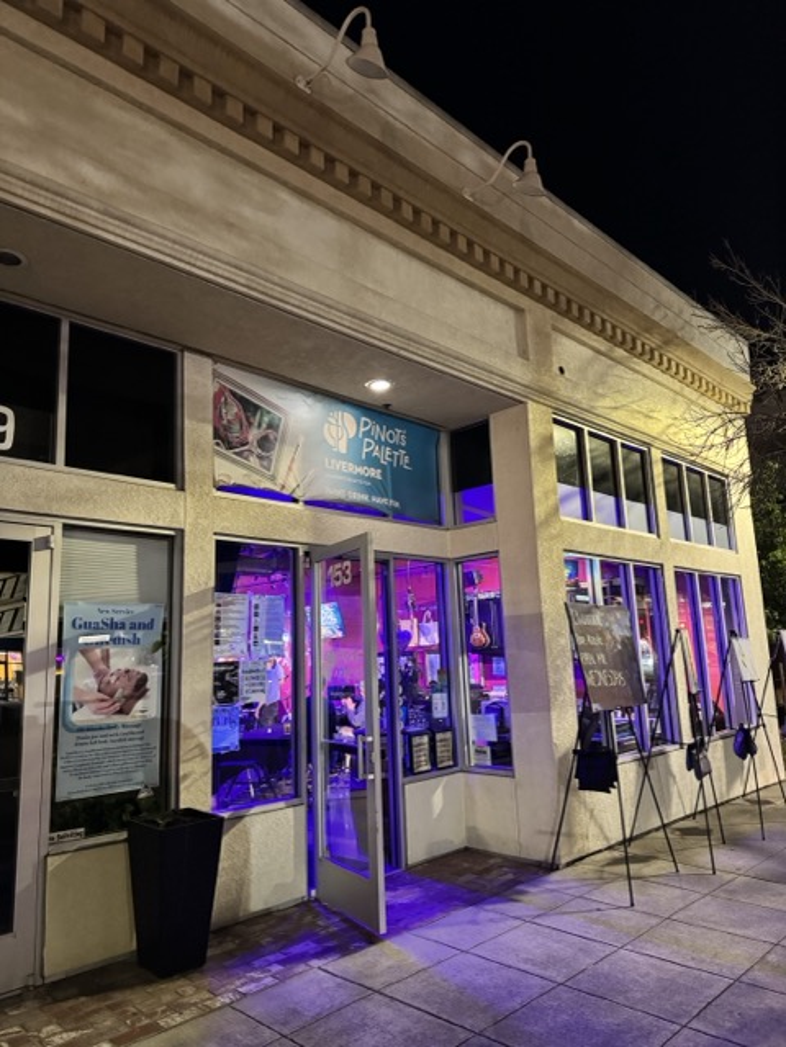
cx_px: 393
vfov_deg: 71.6
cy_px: 524
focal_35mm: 24
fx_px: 727
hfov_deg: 56.8
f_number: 1.78
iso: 800
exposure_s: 1/30
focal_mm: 6.76
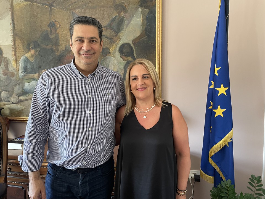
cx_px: 132
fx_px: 199
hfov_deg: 67.3
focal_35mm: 26
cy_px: 100
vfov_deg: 53.1
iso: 200
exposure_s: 1/41
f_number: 1.6
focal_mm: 4.2
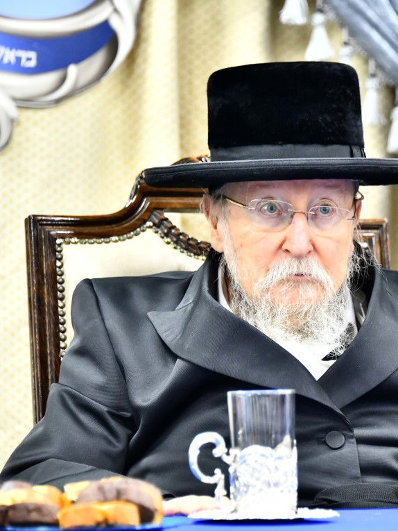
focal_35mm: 275
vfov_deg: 7.2
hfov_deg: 5.4
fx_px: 4215
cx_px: 289
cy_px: 265
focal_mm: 190
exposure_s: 1/60
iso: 4000
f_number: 5.6
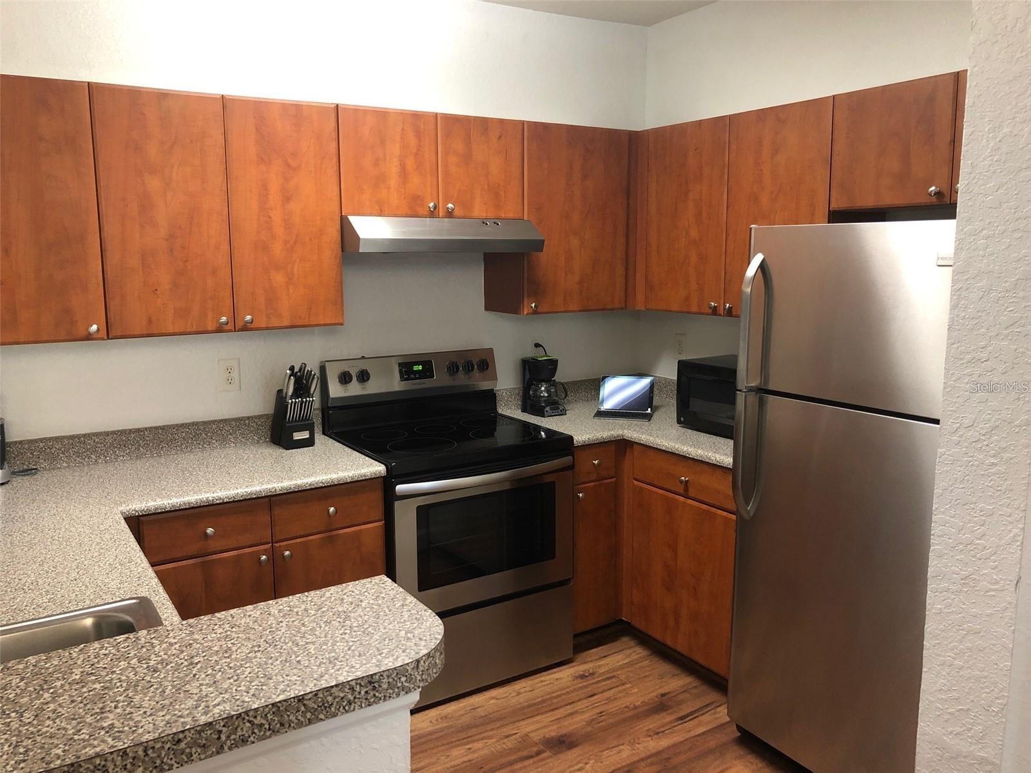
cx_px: 516
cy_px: 386
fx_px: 834
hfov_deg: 63.4
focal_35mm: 28
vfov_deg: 49.7
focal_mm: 3.99
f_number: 1.8
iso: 80
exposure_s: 1/15
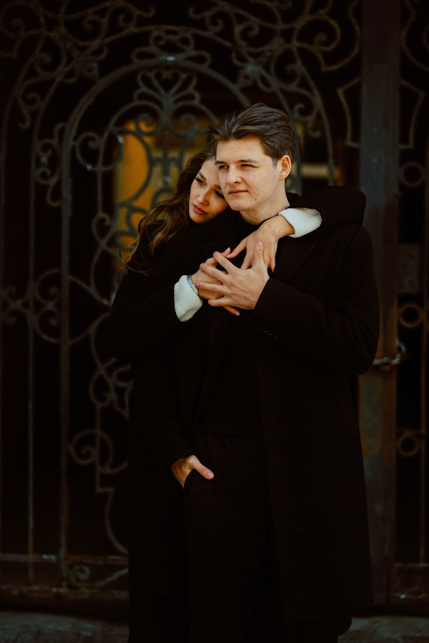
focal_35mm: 85
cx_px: 214
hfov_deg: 16.1
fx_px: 1519
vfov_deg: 23.9
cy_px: 322
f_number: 2.2
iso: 125
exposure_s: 1/2000
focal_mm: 85
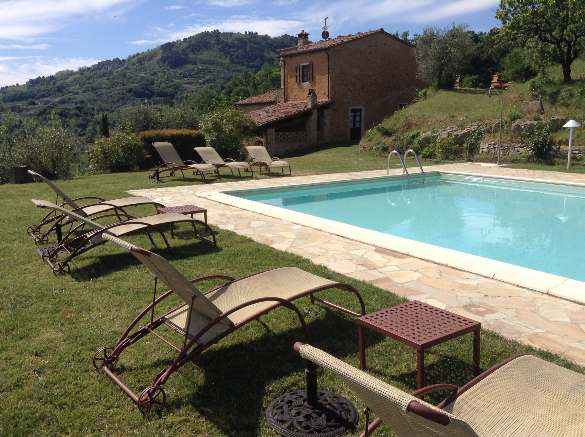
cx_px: 292
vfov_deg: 42.8
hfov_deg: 55.4
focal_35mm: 33
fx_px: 557
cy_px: 218
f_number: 2.4
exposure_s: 1/1656
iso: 25
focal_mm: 3.3
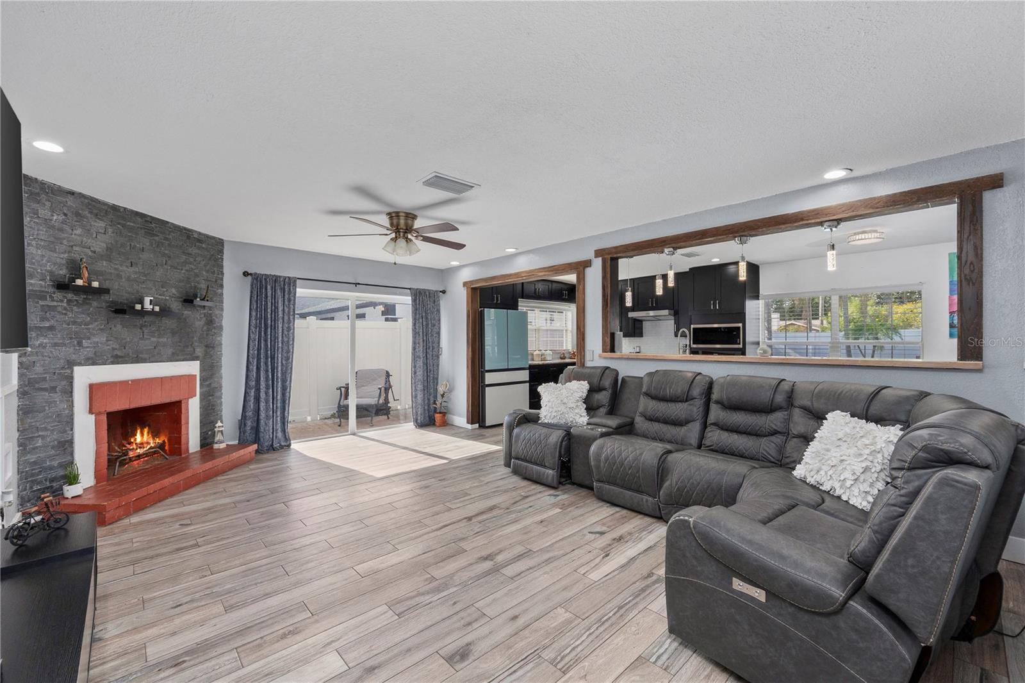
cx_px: 512
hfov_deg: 100.4
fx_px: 427
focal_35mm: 15
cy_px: 342
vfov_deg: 77.3
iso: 400
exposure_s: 1/8
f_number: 9
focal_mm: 10
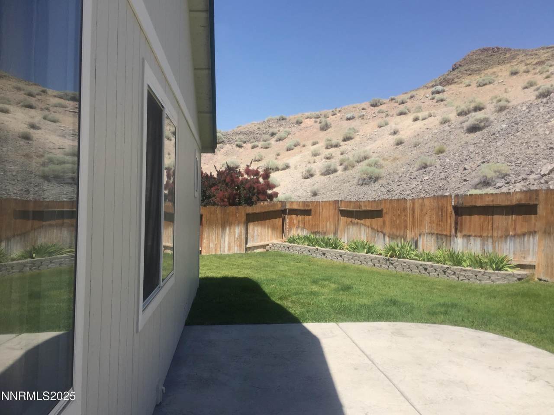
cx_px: 277
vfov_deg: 48.2
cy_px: 208
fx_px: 464
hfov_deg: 61.7
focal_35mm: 29
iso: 32
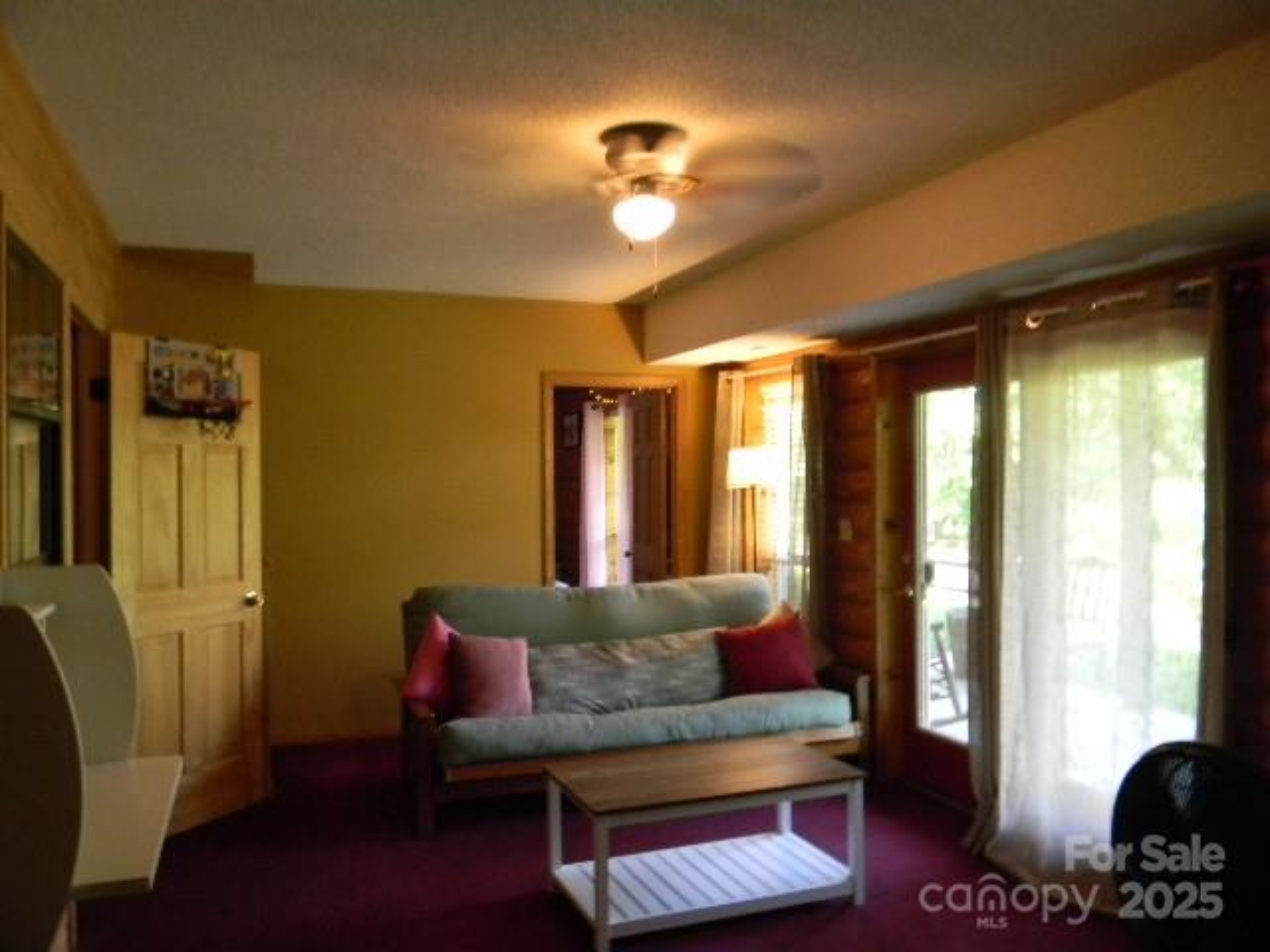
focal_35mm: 28
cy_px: 476
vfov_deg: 49.7
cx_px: 635
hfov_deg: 63.4
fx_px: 1027
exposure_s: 1/16.7
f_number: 3.5
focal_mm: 5
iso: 400
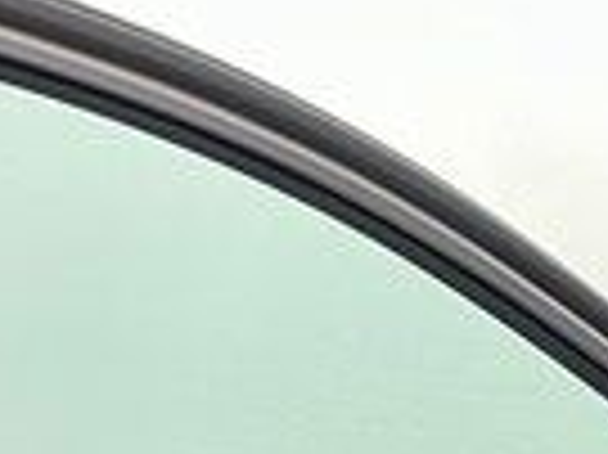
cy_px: 760
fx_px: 2158
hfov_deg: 15.5
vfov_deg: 11.3
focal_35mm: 123
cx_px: 712
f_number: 1.6
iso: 250
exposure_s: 1/60
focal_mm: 5.1
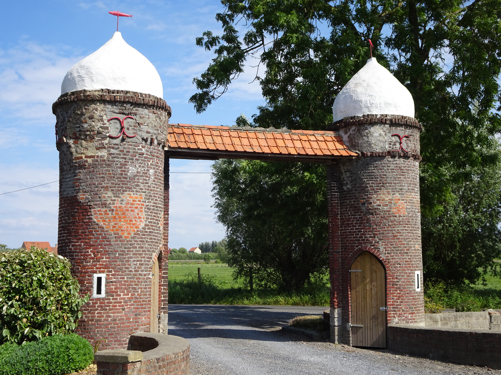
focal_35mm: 43
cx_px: 250
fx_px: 622
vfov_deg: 33.6
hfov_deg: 43.9
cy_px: 188
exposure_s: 1/640
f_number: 4.5
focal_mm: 7.3
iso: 80
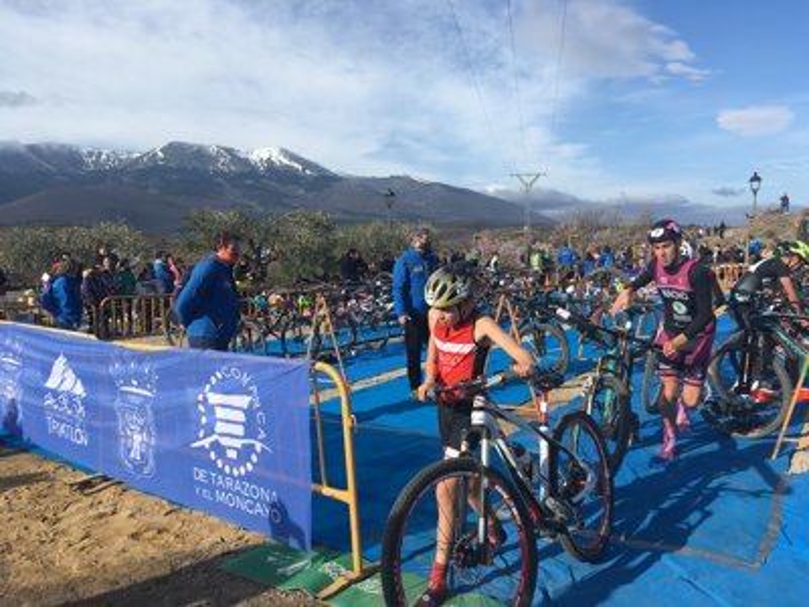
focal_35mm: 29
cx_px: 404
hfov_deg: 61.7
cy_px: 304
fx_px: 678
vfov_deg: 48.2
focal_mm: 4.15
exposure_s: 1/1570
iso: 25
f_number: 2.2
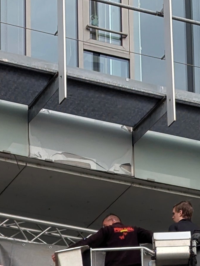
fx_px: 1675
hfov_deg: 6.8
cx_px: 36
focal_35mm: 218
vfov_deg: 8.8
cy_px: 454
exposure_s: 1/678
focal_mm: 6.81
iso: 46
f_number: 1.85
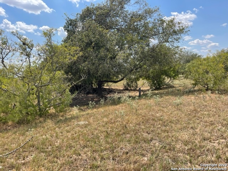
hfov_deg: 67.3
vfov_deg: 53.1
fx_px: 171
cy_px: 86
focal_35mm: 26
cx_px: 114
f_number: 1.6
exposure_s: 1/3344
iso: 32
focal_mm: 5.1
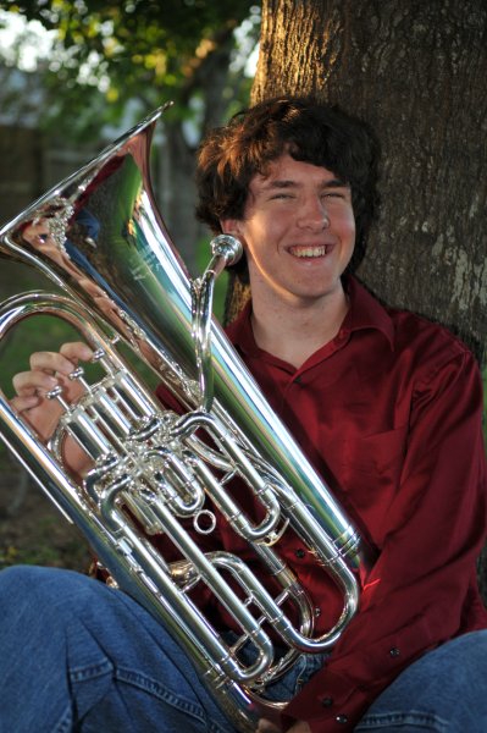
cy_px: 366
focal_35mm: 68
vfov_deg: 29.9
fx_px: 1372
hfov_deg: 20.1
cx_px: 244
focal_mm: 45
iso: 200
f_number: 2.8
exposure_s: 1/160
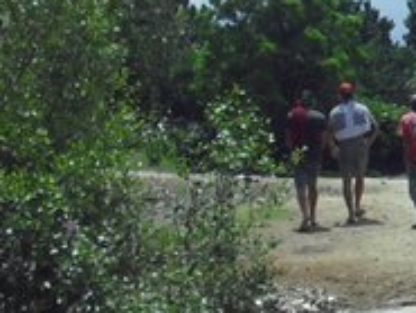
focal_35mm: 164
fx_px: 1972
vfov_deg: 9.1
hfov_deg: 11.5
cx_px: 645
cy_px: 176
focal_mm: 6.2
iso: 100
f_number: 8
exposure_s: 1/400
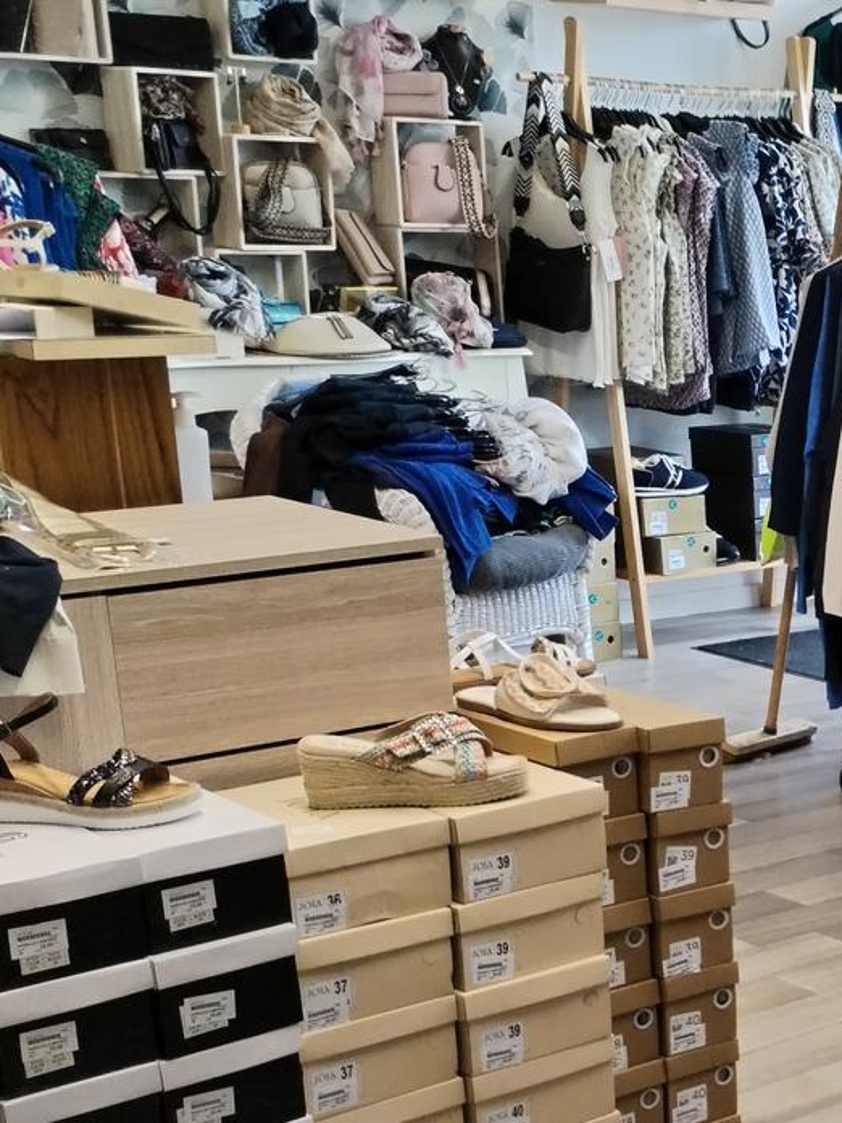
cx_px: 1160
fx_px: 2595
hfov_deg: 17.1
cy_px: 942
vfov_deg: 23.9
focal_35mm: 80
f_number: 1.8
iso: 190
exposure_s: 1/100
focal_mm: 4.75
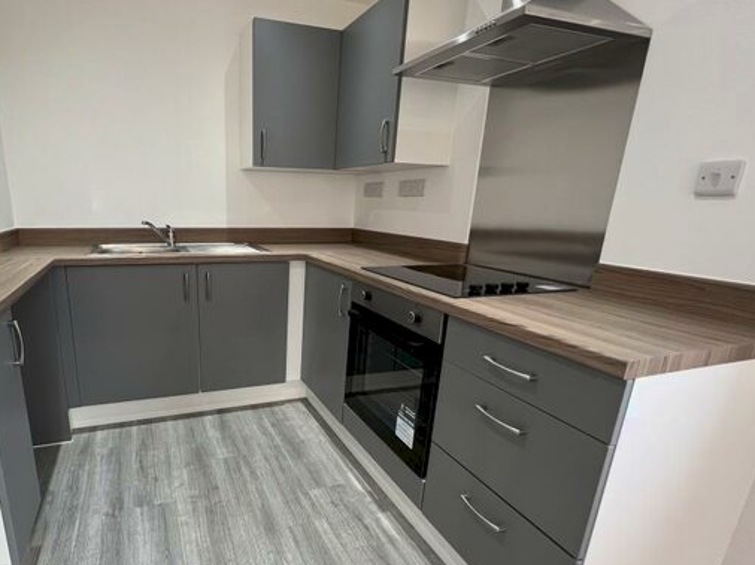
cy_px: 320
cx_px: 279
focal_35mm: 18
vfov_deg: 71.2
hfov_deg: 85.9
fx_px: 392
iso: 250
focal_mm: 1.57
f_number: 1.8
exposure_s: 1/93
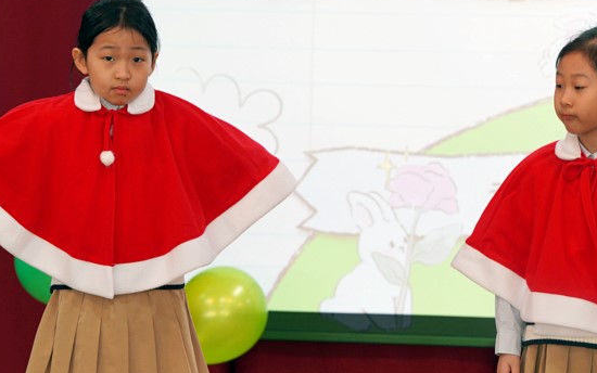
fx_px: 3580
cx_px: 322
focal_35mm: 220
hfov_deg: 9.5
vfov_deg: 6.0
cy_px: 188
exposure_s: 1/160
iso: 500
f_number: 4
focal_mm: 132
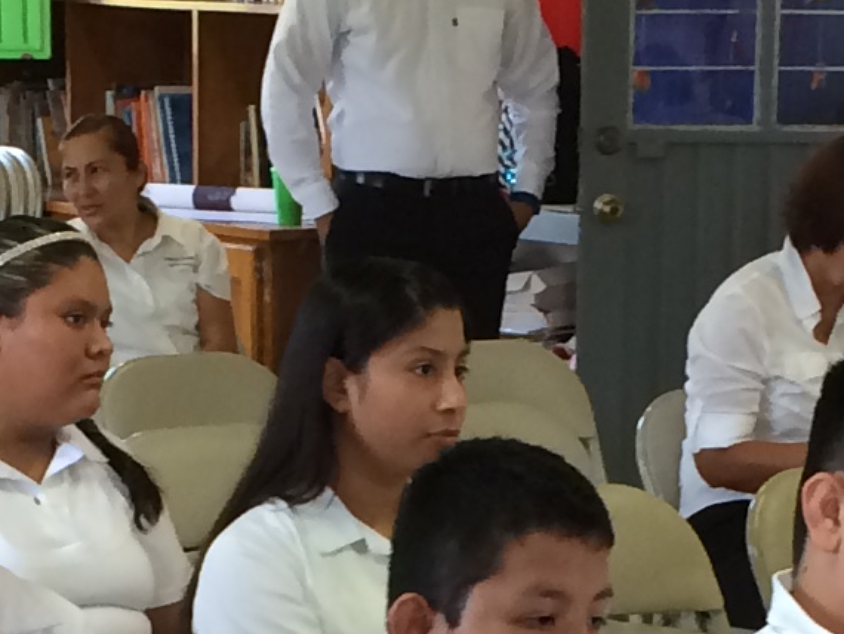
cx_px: 509
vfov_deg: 8.8
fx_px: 4049
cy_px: 822
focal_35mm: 166
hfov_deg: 11.9
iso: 80
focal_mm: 4.15
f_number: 2.2
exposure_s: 1/30
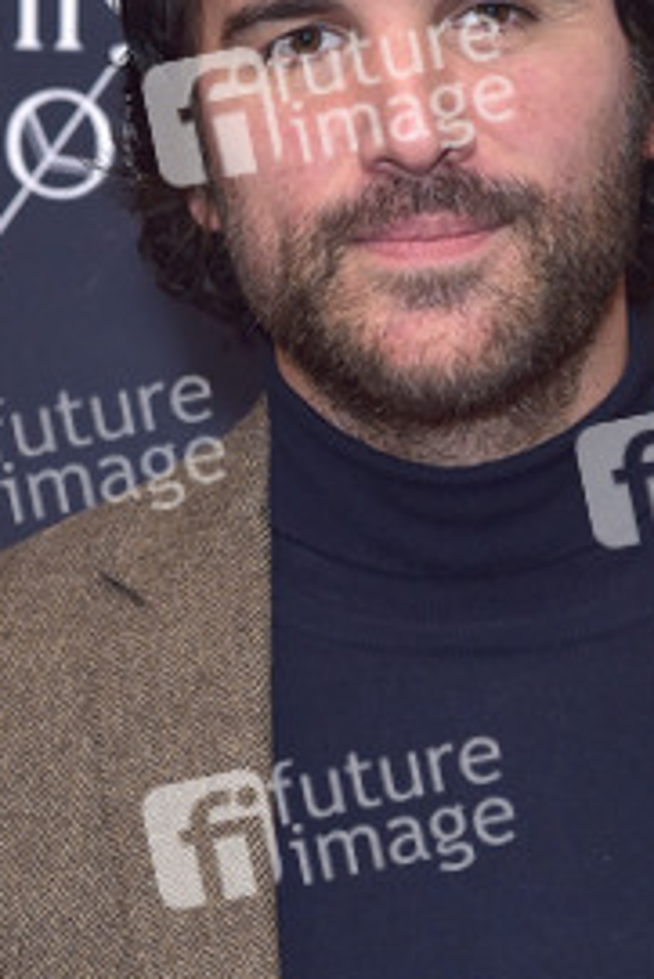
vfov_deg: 13.2
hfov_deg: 8.9
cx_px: 435
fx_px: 4218
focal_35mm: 155
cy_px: 282
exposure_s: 1/250
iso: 1000
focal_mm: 105
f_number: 6.3
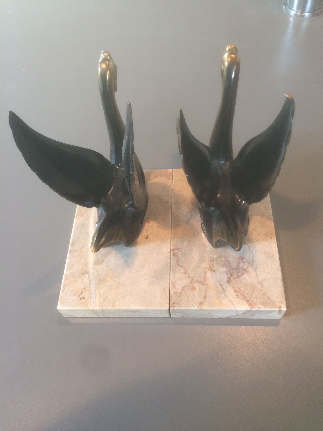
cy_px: 216
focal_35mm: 29
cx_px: 162
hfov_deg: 48.2
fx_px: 361
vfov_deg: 61.7
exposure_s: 1/33
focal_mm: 4.15
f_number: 2.2
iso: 160
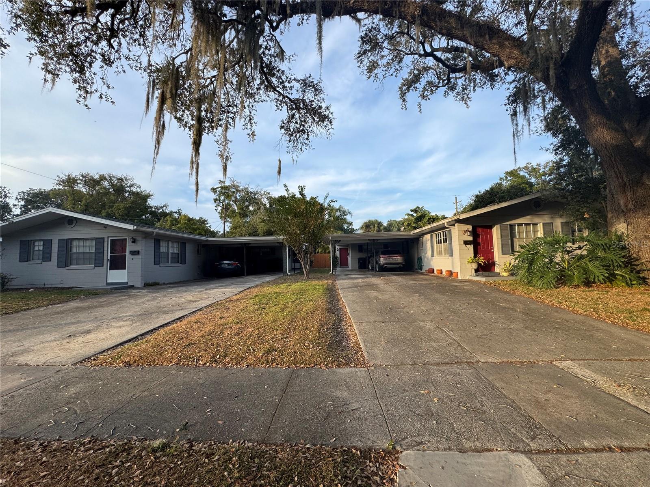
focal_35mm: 14
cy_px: 244
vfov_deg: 85.7
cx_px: 325
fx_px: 263
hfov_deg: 102.1
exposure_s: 1/544
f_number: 2.2
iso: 50
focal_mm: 2.22
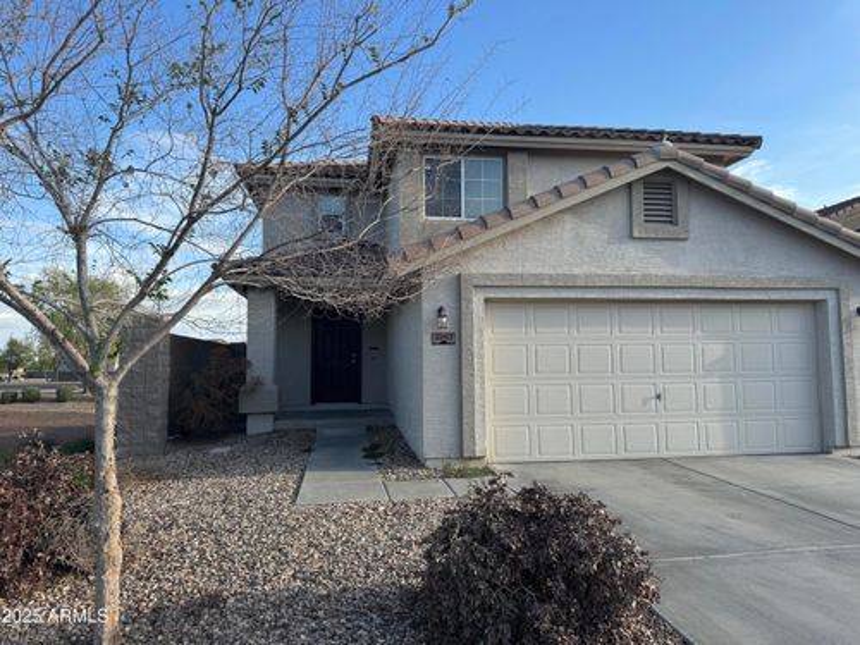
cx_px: 430
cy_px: 322
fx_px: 596
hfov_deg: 71.6
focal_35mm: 24
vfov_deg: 56.8
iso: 80
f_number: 1.78
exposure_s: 1/1560
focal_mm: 6.76
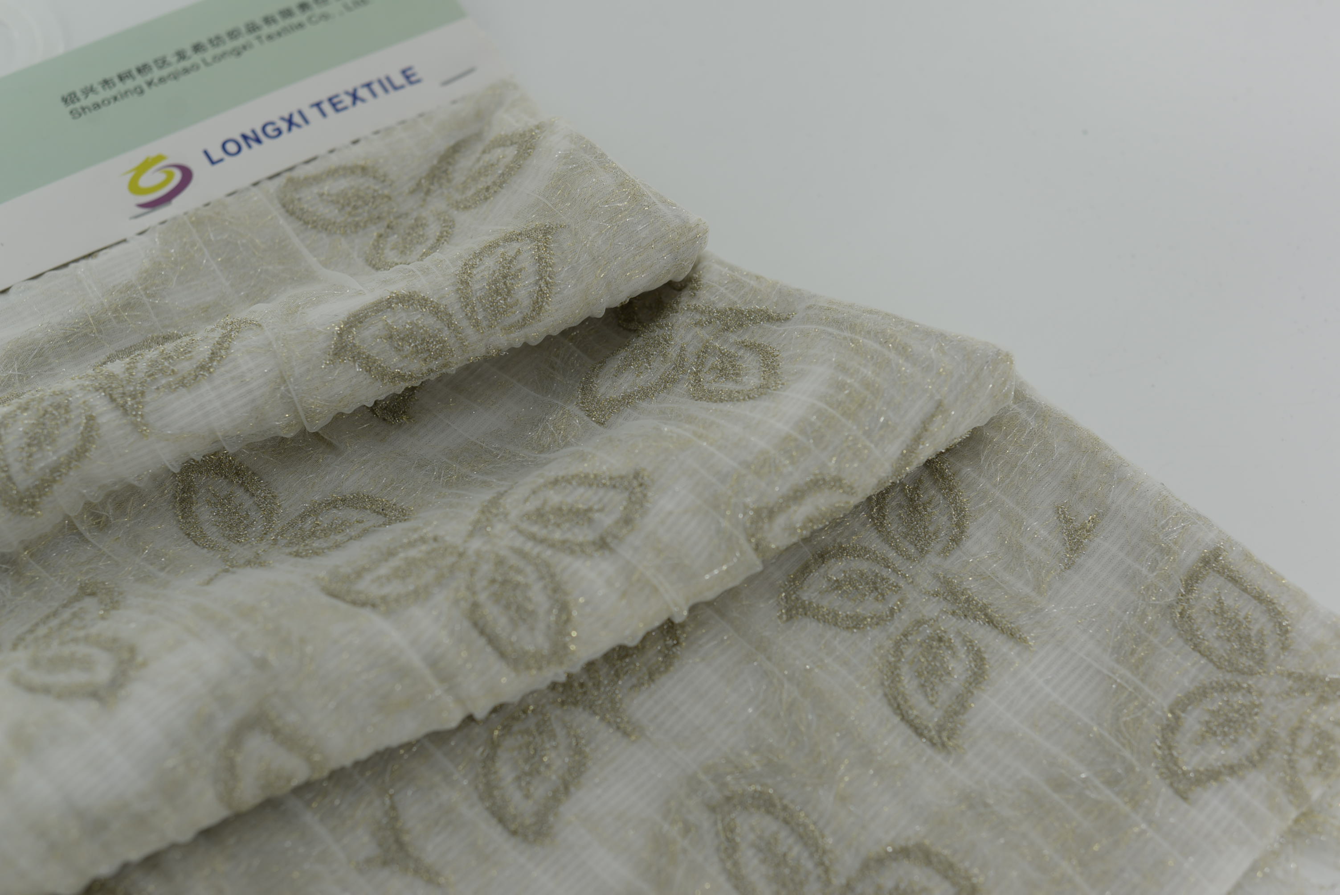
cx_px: 670
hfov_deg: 39.6
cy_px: 448
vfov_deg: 27.0
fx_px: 1862
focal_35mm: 50
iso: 100
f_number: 4
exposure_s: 1/250
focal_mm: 50
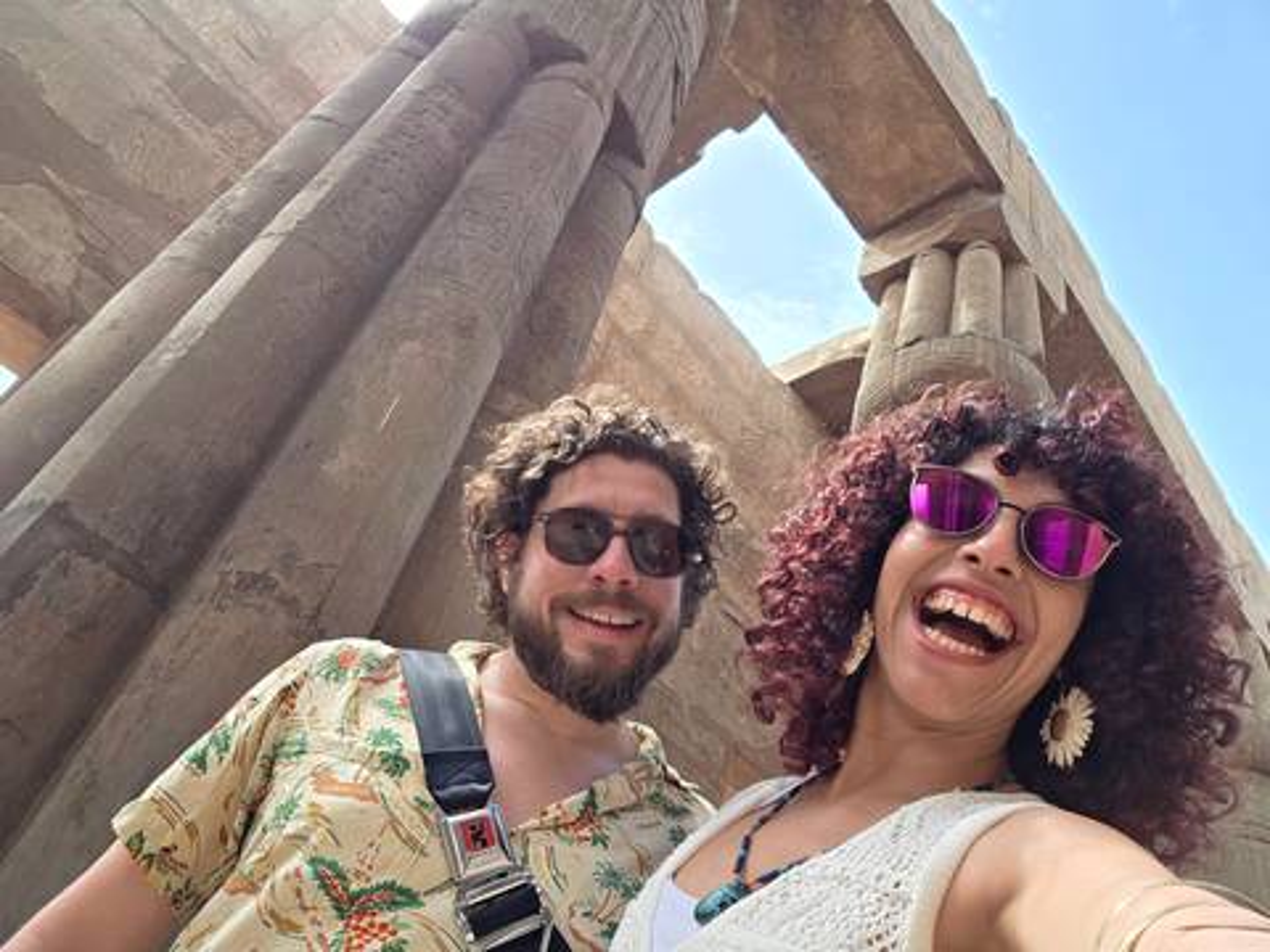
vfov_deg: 54.9
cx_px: 635
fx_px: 917
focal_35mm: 25
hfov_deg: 69.4
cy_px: 476
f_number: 2.2
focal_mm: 3.3
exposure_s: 1/152
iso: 25
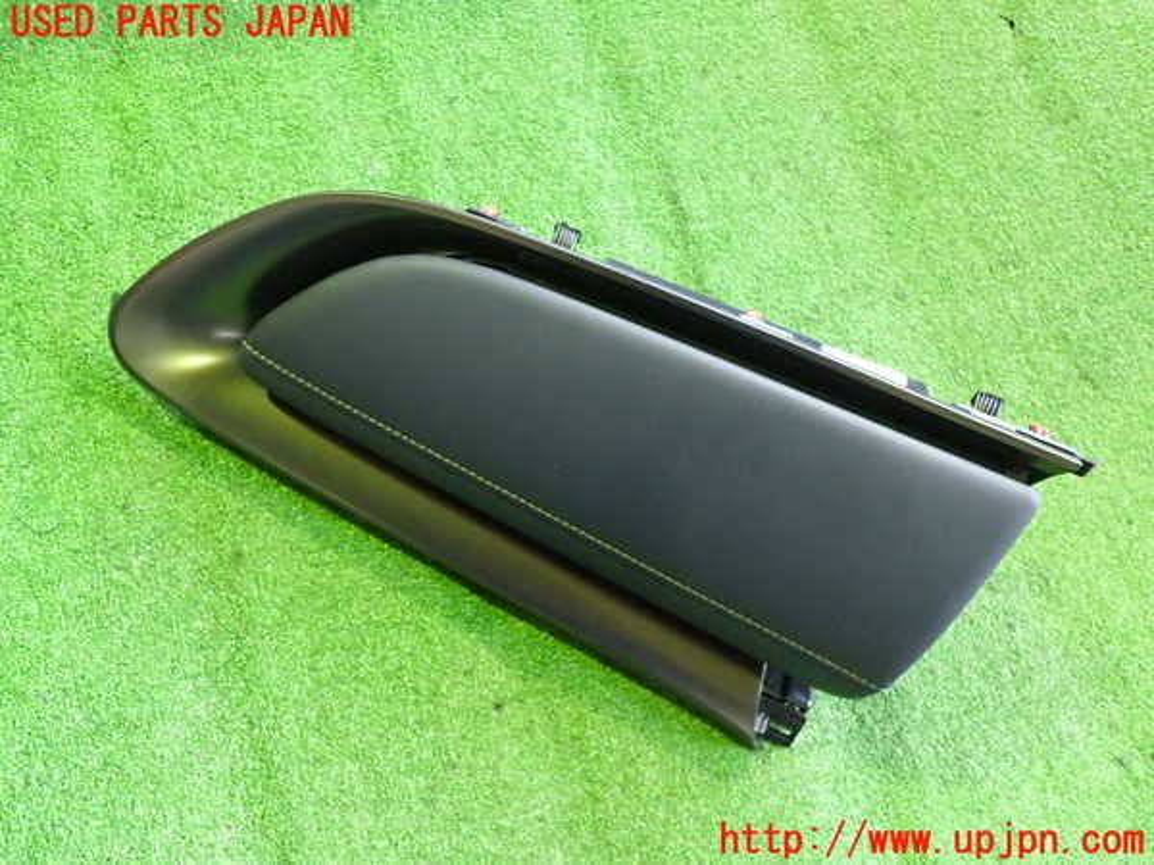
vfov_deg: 46.8
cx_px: 577
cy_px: 432
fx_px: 1000
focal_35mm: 30
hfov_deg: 60.0
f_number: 2.3
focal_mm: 5.4
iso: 800
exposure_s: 1/30
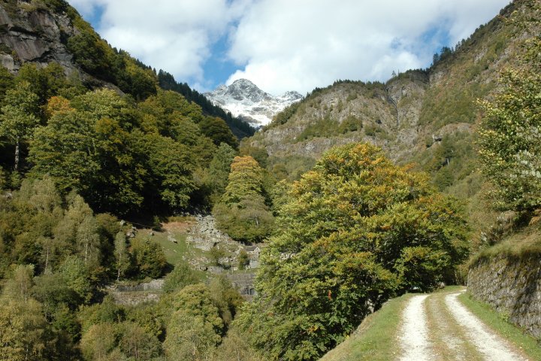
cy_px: 180
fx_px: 609
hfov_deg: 47.9
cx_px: 270
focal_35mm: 40
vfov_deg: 33.0
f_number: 8
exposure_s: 1/250
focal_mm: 27
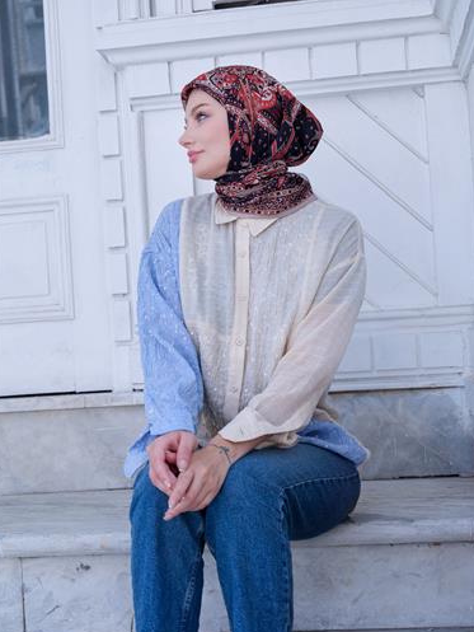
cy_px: 317
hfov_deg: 24.8
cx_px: 247
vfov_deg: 32.7
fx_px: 1077
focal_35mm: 59
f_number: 6.4
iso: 320
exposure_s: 1/170
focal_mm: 70
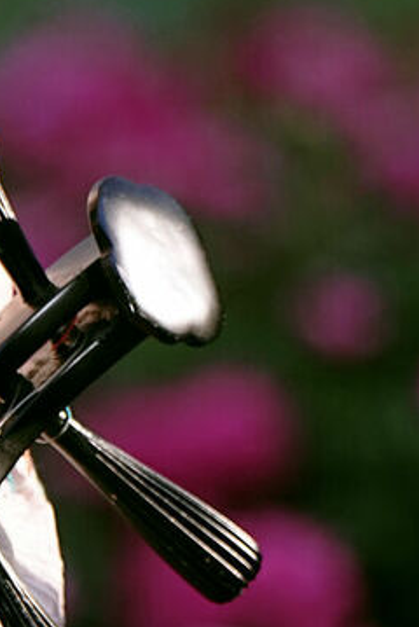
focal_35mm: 688
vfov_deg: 3.0
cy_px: 120
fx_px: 11987
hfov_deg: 2.0
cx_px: -307
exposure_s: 1/160
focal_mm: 157
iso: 250
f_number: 2.8
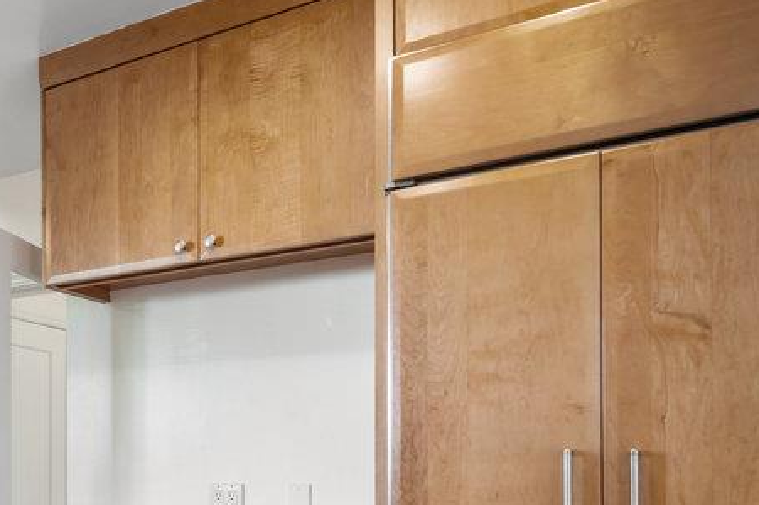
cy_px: 478
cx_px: 78
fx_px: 870
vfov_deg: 30.5
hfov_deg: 43.1
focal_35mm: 41
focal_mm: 15.5
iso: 400
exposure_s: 1/6
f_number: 9
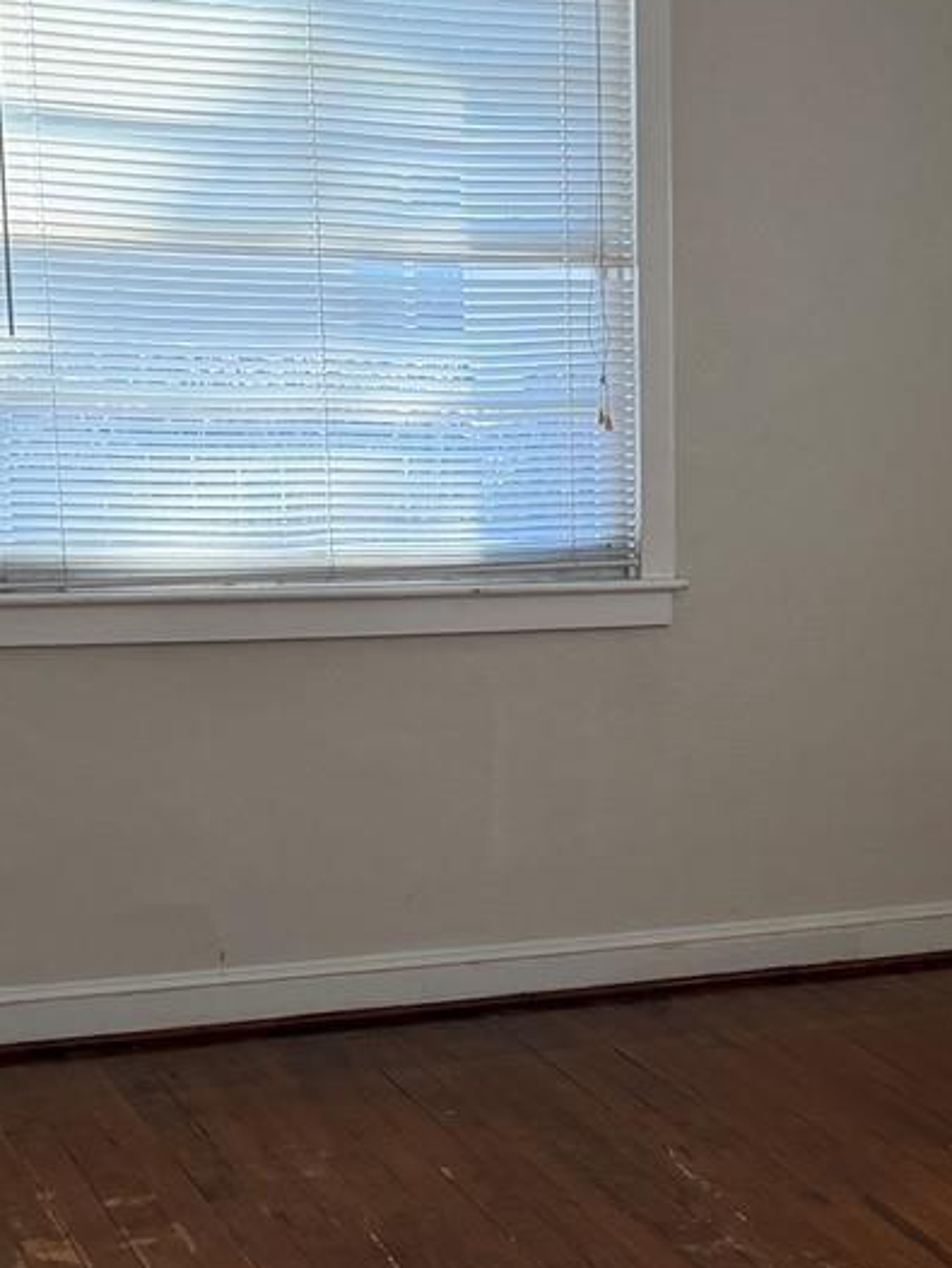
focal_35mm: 73
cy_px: 914
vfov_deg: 26.4
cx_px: 923
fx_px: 2675
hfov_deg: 19.7
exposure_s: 1/183
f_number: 1.78
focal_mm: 6.76
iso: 100
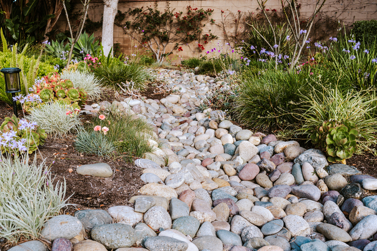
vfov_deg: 37.9
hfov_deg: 54.4
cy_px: 126
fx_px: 367
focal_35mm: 35
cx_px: 188
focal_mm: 35
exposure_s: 1/800
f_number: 6.3
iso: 400
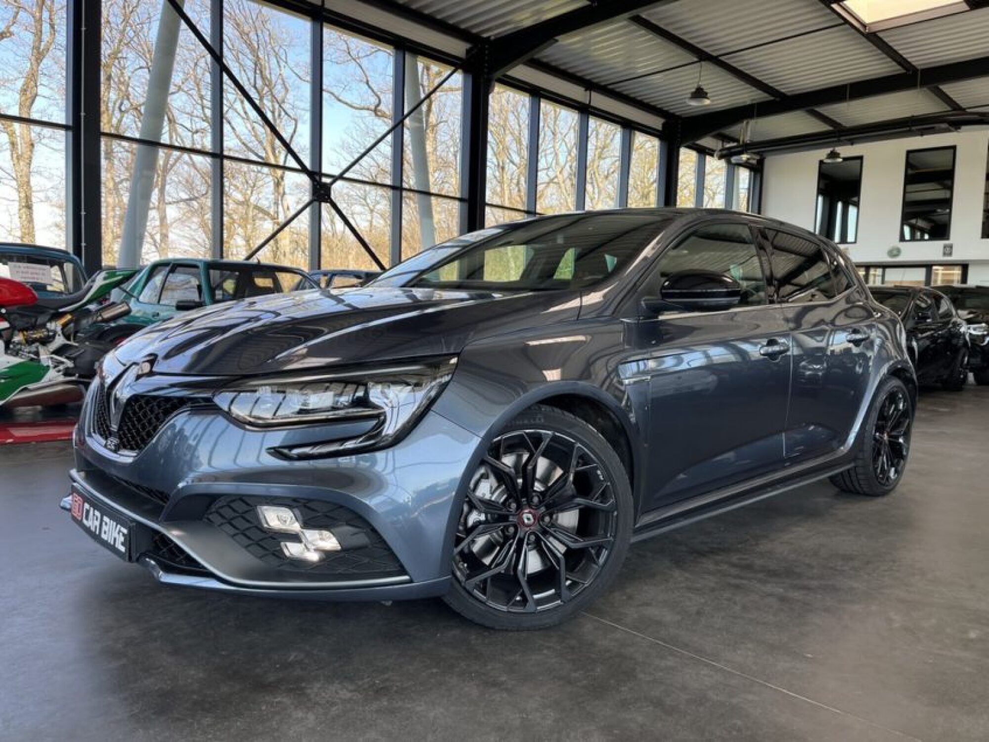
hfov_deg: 67.3
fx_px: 743
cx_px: 494
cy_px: 371
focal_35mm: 26
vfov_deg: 53.0
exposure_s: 1/178
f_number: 1.6
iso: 40
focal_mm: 5.1
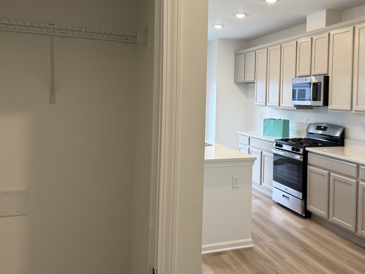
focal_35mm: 34
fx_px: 359
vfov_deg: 41.5
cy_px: 101
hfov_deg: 53.2
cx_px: 234
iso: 125
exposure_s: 1/120
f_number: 1.78
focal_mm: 6.76
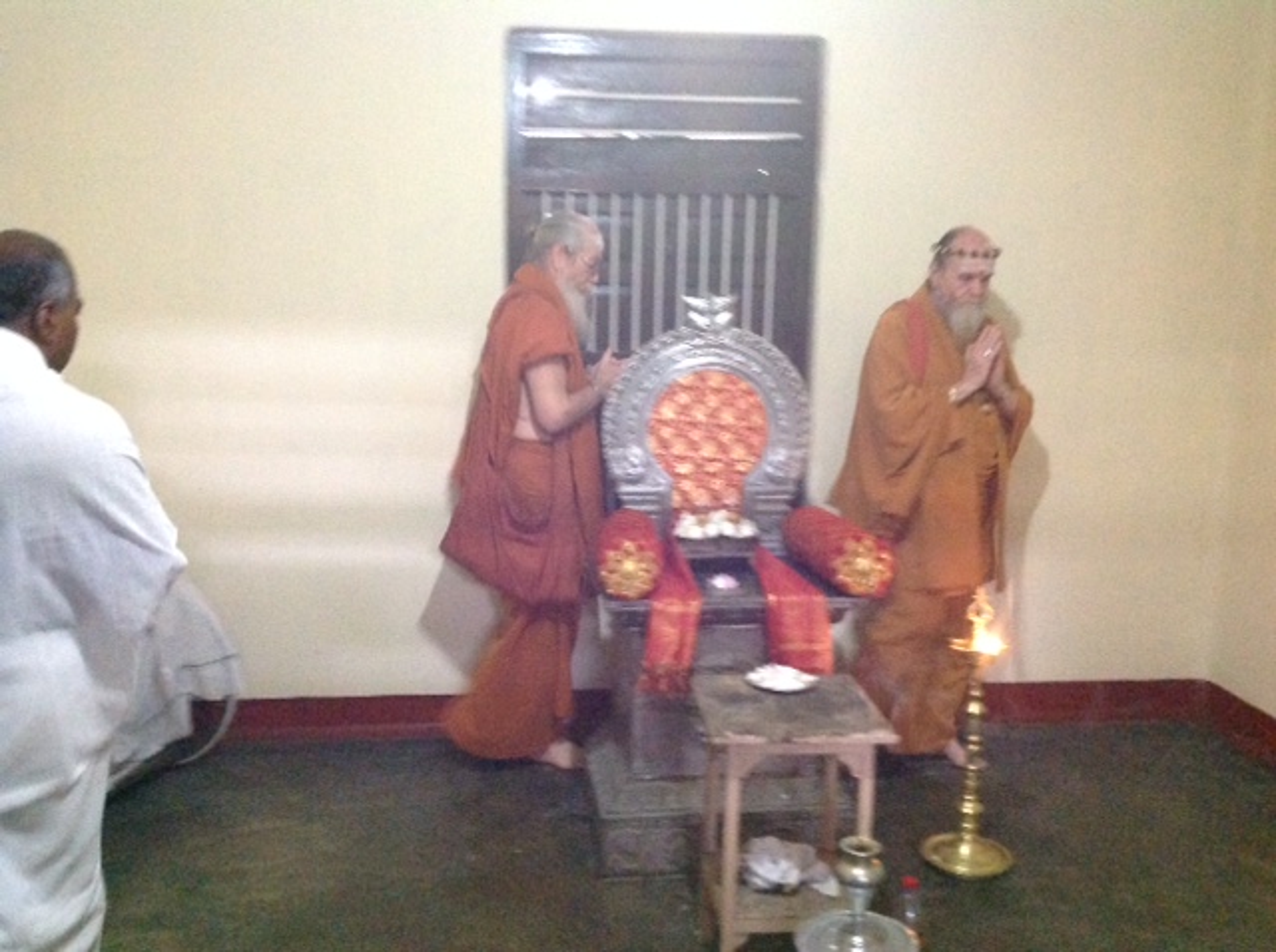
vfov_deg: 40.6
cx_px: 638
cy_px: 476
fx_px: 1288
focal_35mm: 35
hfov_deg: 52.7
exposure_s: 1/15
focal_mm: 4.28
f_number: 2.4
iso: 640
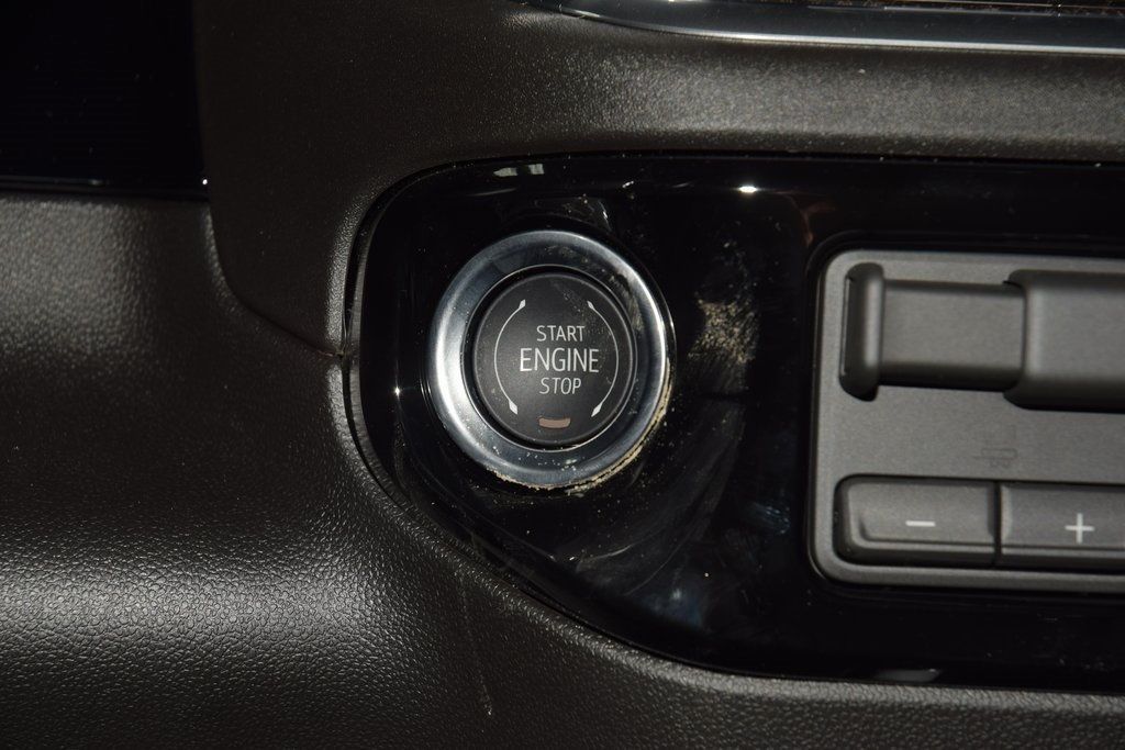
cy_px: 375
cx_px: 562
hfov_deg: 19.5
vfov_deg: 13.0
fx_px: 3281
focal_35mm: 105
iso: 100
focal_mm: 70
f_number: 8
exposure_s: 1/125
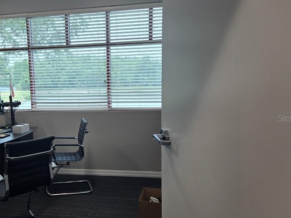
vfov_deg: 40.7
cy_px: 118
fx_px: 294
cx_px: 97
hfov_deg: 51.6
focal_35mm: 35
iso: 25
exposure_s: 1/120
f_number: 1.8
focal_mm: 5.4
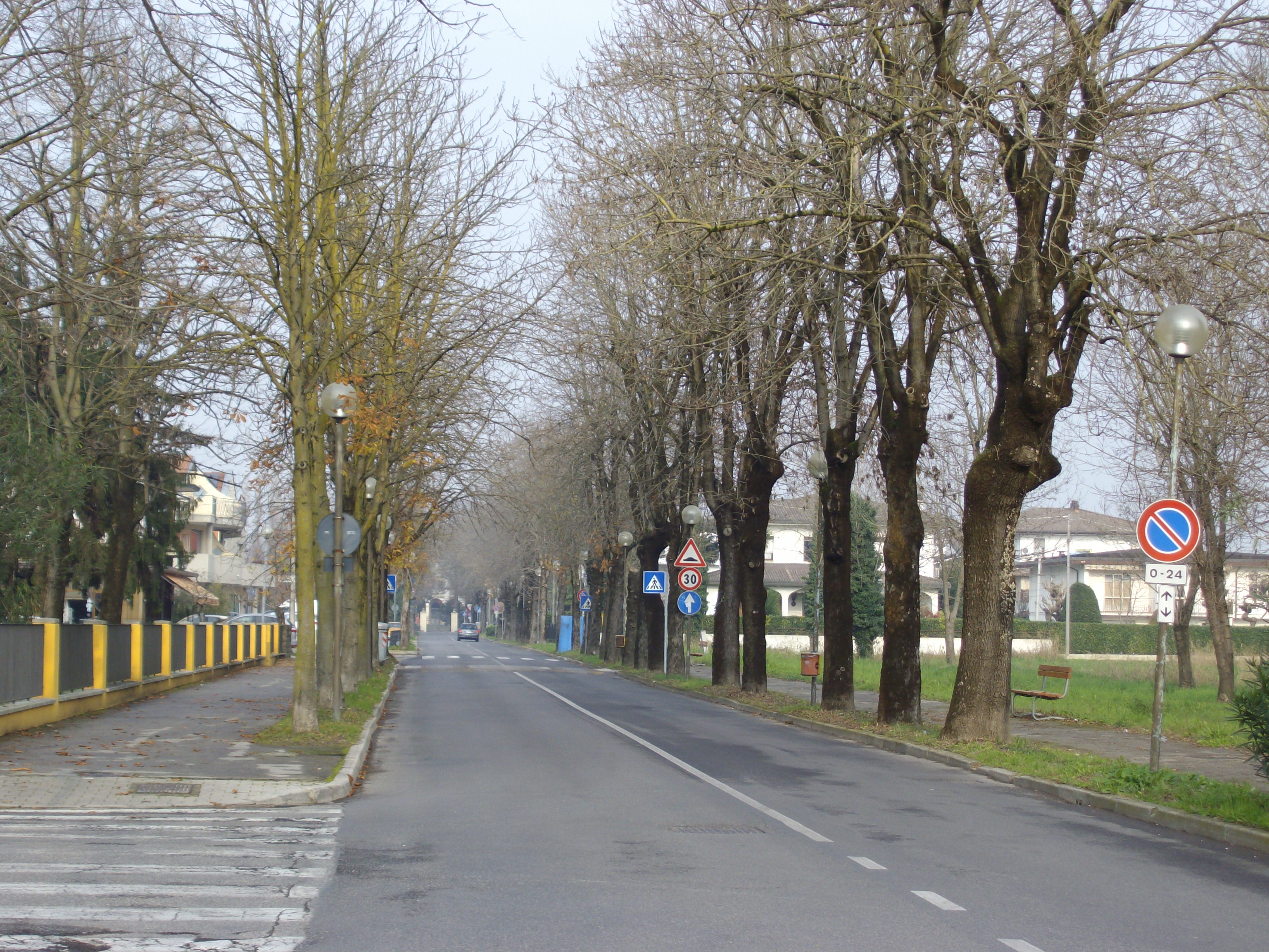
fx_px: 2566
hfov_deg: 27.8
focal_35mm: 70
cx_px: 634
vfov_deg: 21.0
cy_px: 476
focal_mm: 11.3
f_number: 3.8
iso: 80
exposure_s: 1/320
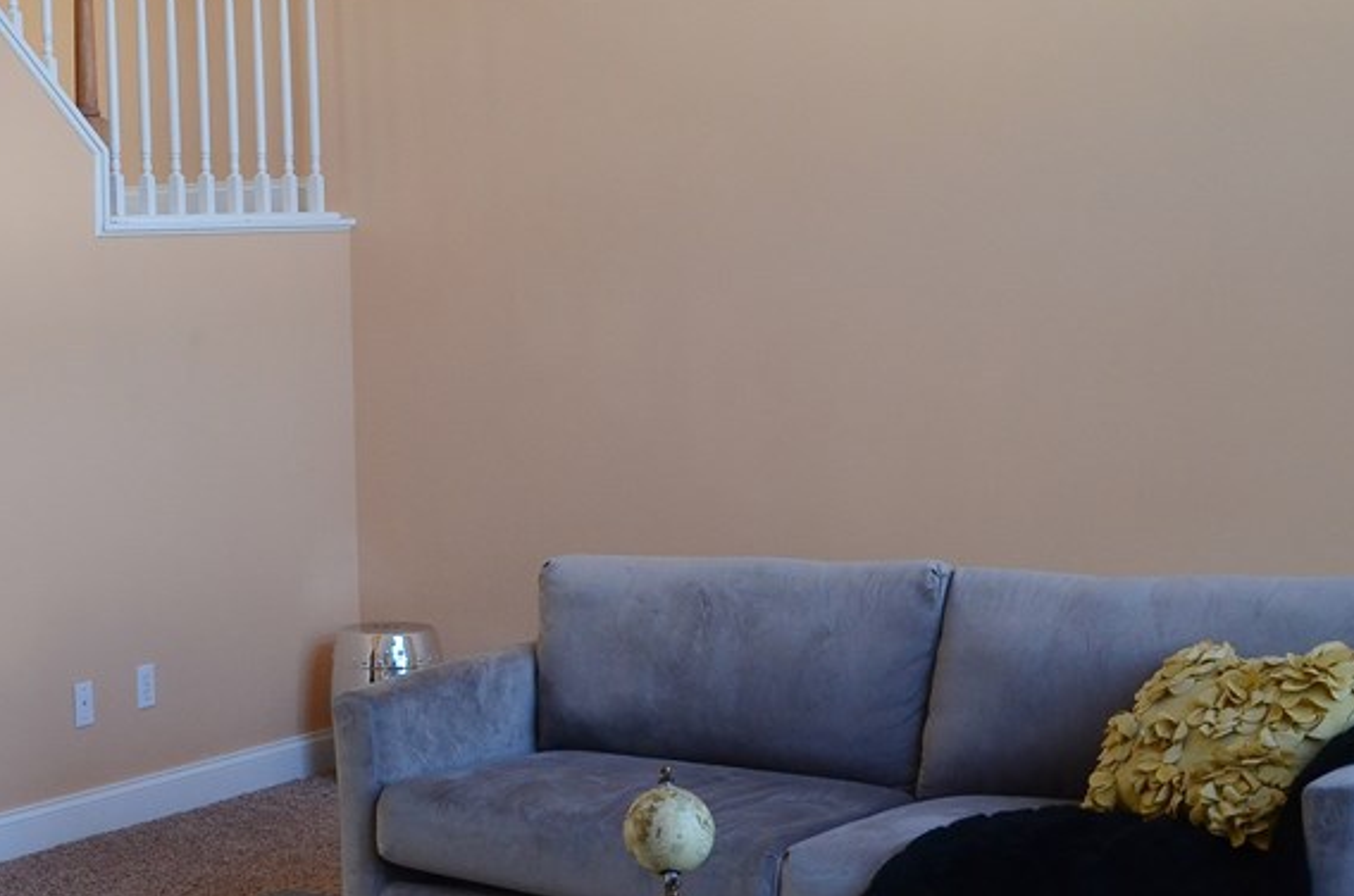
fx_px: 2589
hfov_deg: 28.1
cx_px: 106
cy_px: 423
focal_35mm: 69
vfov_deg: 19.6
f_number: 16
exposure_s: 1/10
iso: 1000
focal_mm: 24
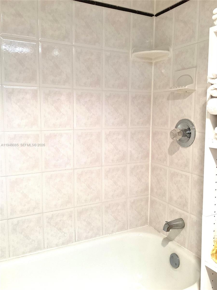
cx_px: 108
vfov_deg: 58.4
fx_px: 259
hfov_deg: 45.4
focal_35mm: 31
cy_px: 145
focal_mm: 3.3
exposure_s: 1/60
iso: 80
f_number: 2.4
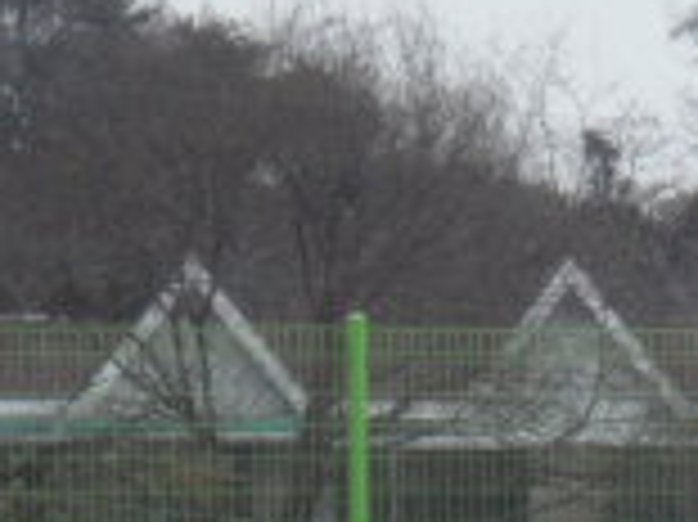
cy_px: 1269
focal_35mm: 542
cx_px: 1333
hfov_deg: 3.6
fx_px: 10920
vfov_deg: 2.7
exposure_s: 1/500
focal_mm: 15.4
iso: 80
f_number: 4.4
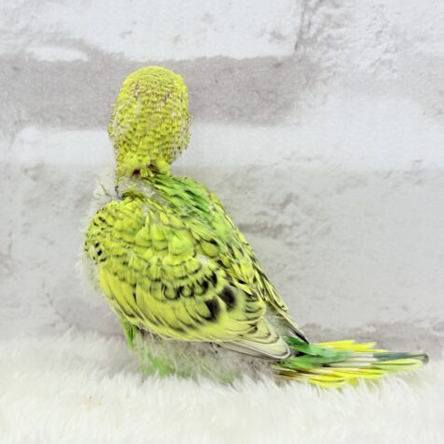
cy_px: 222
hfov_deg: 27.6
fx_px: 900
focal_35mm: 62
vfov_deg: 27.7
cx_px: 156
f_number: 1.6
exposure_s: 1/100
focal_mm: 5.96
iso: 64
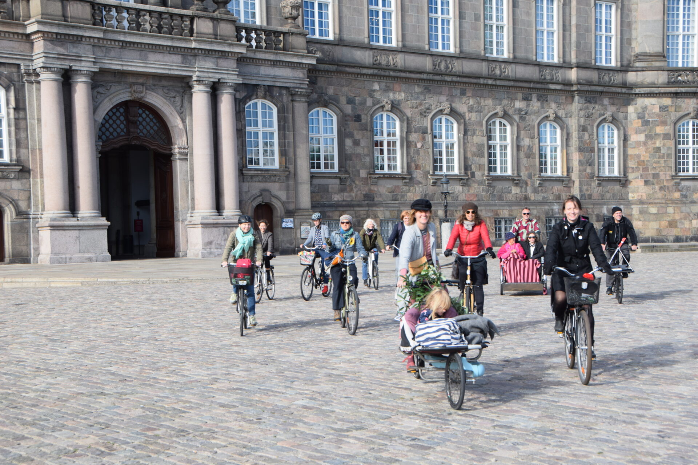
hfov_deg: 36.9
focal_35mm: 54
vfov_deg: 25.1
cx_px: 349
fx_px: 1047
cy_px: 232
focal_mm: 36
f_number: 8
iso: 200
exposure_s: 1/320
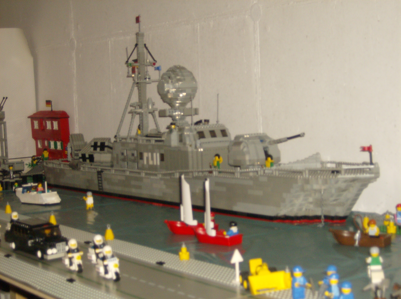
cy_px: 150
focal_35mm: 70
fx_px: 809
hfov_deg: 27.8
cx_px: 200
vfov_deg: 20.9
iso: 200
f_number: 3.7
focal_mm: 11.6
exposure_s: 1/91.3
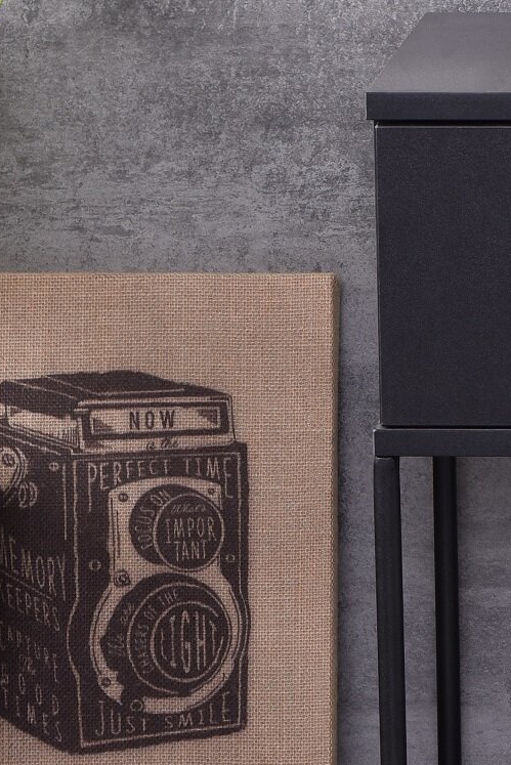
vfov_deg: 10.4
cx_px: 768
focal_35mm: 197
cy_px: 427
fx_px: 4188
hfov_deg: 6.9
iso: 250
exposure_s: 1/100
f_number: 7.1
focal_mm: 50
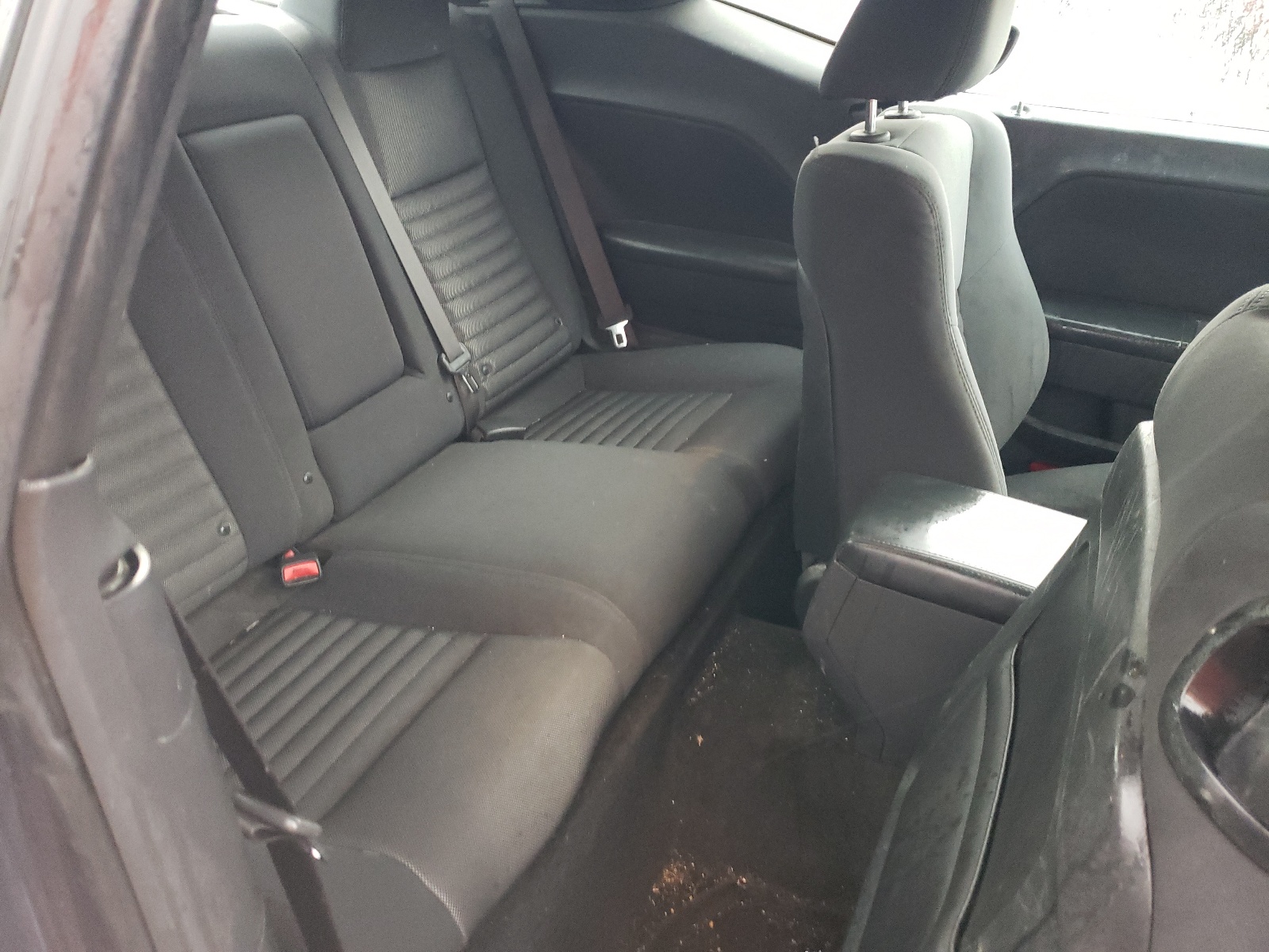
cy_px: 476
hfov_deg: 67.3
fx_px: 953
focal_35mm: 26
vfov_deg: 53.1
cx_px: 634
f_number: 1.5
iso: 385
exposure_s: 1/24
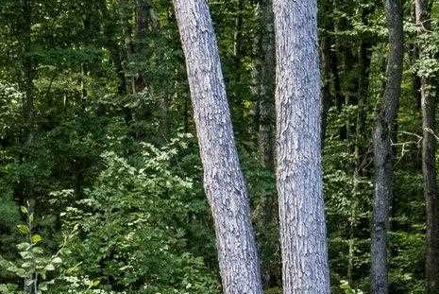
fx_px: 1880
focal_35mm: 154
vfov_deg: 8.5
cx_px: 128
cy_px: 596
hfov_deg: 13.3
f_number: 8
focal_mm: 35
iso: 800
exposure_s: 1/250
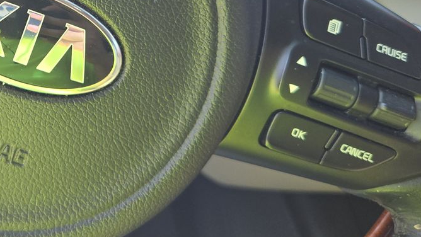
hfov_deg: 33.1
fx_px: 670
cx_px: 44
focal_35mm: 60
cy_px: -33
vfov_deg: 19.1
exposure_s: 1/190
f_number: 1.8
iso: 25
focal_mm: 5.4
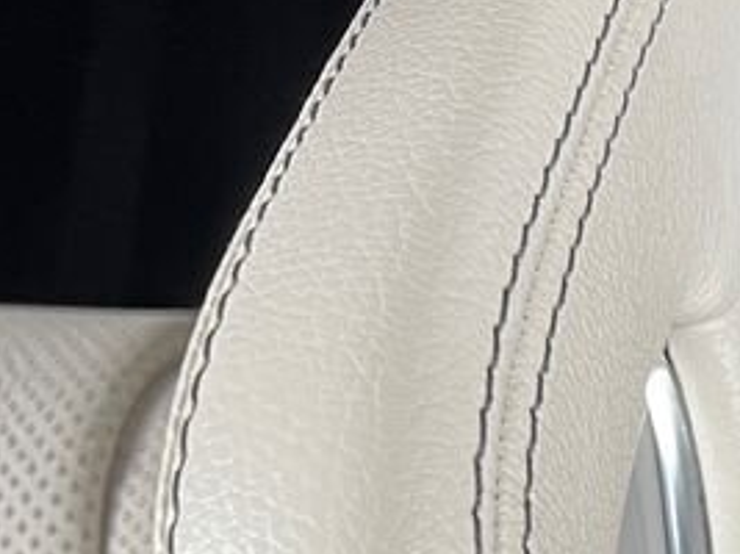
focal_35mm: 117
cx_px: 1630
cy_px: 964
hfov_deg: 13.5
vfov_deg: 11.8
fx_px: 2500
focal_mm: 5.7
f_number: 1.5
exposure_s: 1/50
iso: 80
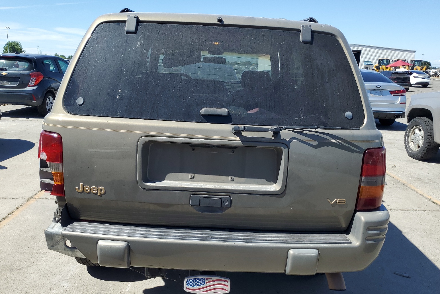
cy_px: 142
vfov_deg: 46.4
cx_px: 215
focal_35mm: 28
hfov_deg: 65.5
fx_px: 342
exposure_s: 1/2000
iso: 50
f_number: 1.5
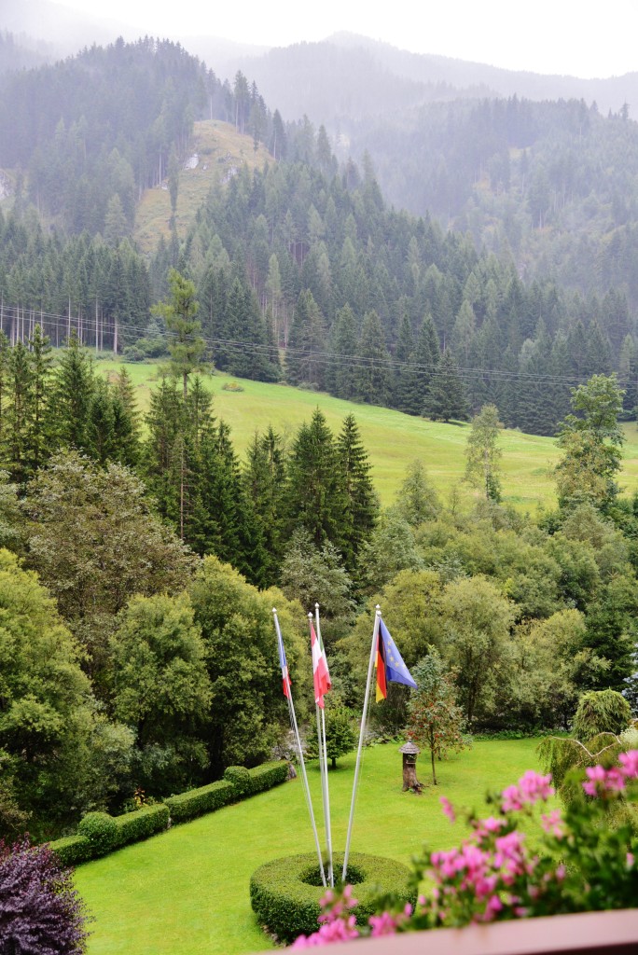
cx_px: 319
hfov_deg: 33.4
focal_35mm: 40
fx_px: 1062
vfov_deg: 48.4
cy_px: 478
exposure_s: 1/200
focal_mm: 40
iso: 2000
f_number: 4
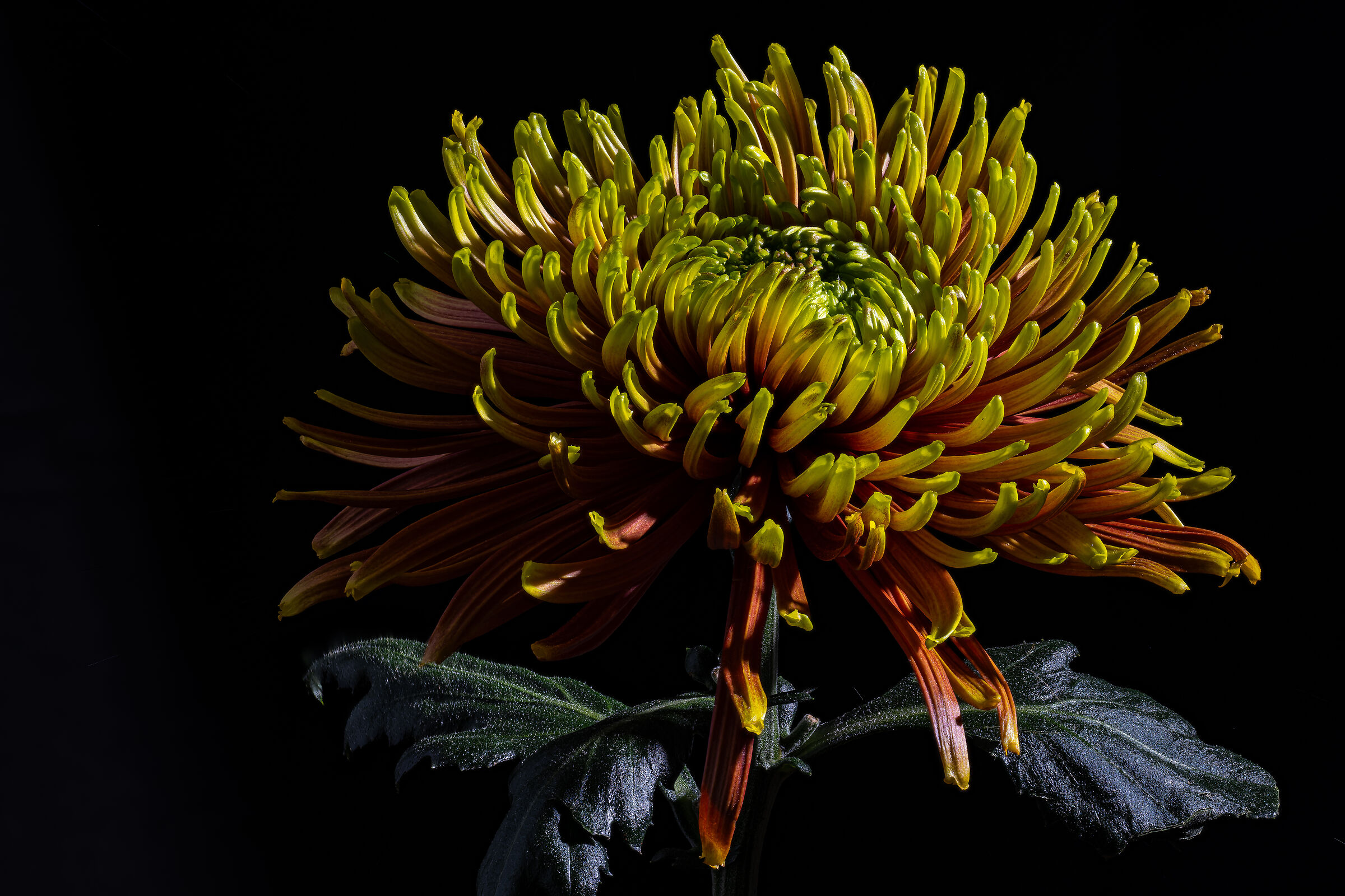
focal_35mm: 105
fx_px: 3923
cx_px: 672
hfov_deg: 19.5
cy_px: 448
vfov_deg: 13.0
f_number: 14
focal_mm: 105
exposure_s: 1/2
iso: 100
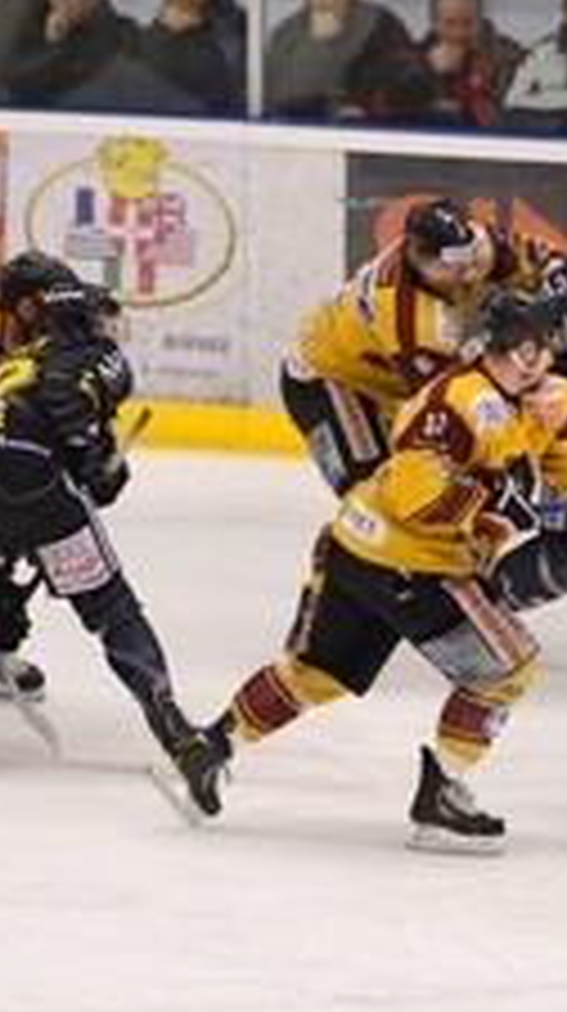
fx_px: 9977
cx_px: 414
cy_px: 396
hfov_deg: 3.3
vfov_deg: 5.8
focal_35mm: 372
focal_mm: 190
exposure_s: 1/800
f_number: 3.2
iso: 1600
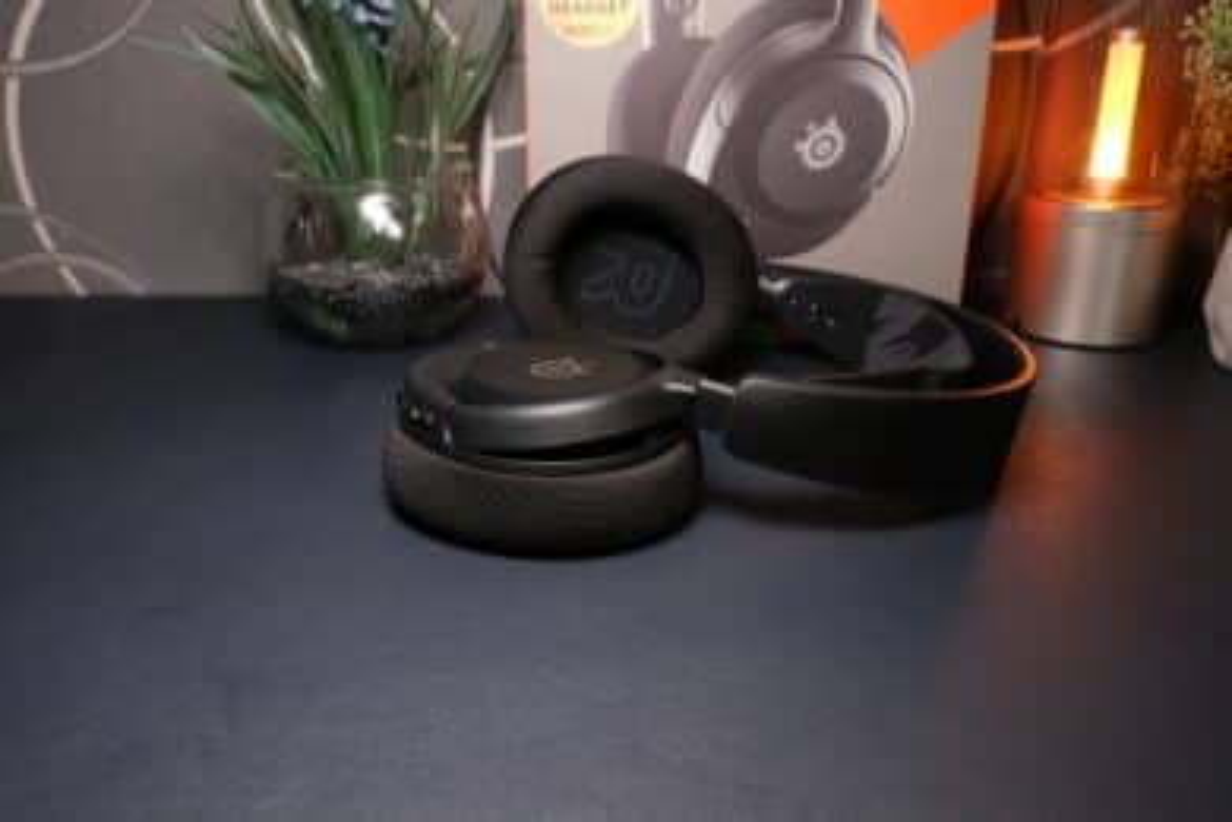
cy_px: 411
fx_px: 1027
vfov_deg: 43.6
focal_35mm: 30
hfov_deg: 61.9
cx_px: 616
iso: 1250
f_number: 8
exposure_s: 1/28
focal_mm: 20
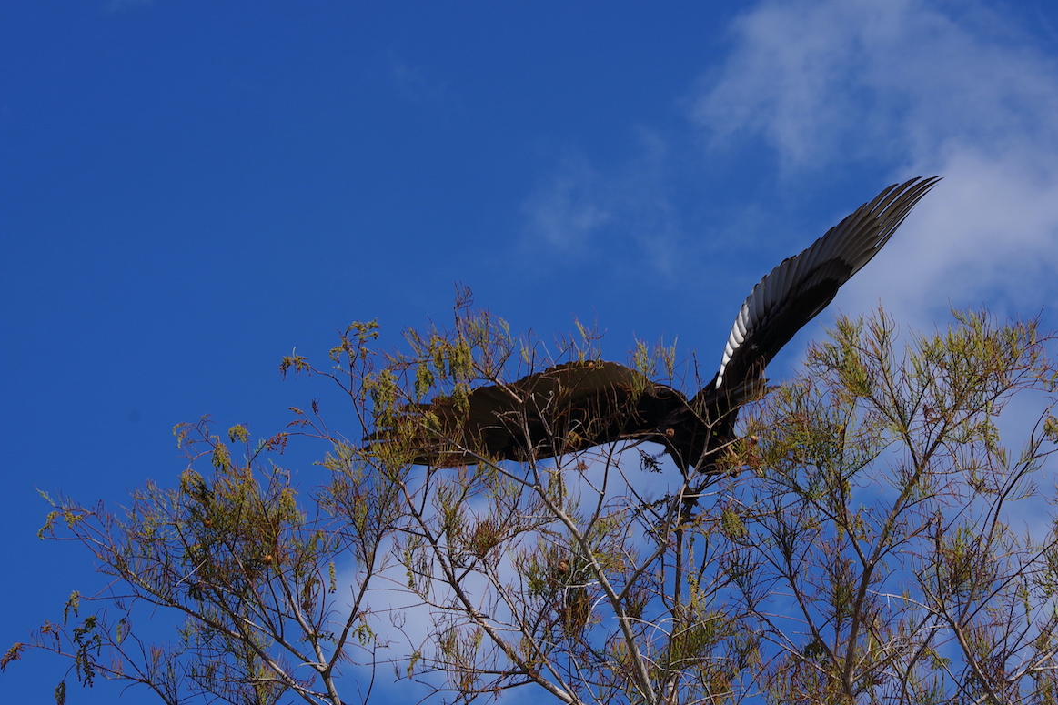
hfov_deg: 11.3
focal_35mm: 182
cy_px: 348
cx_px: 648
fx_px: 5348
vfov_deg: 7.5
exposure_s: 1/125
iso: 100
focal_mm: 97.5
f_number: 11
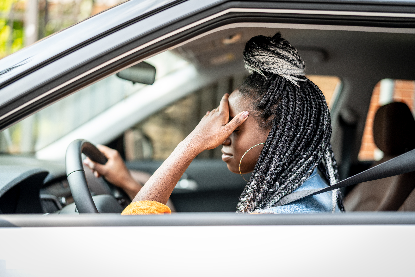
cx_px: 208
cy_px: 138
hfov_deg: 39.6
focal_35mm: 50
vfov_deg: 27.0
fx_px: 576
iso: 160
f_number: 1.4
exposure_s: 1/640
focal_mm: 50
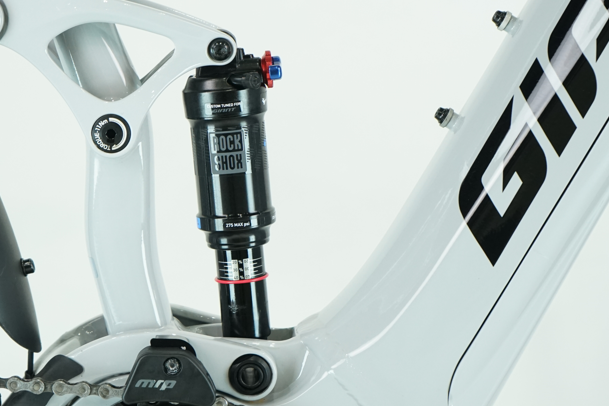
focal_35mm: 118
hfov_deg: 17.3
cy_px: 188
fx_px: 1996
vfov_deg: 11.6
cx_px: 229
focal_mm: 70
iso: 1600
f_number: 5.6
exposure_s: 1/200
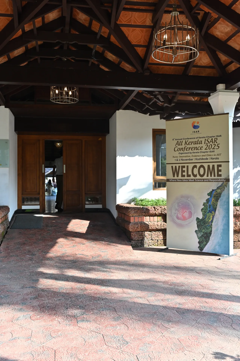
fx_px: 350
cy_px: 180
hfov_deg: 37.9
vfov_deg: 54.4
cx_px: 120
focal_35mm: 35
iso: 800
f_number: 7.1
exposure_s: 1/640
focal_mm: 35
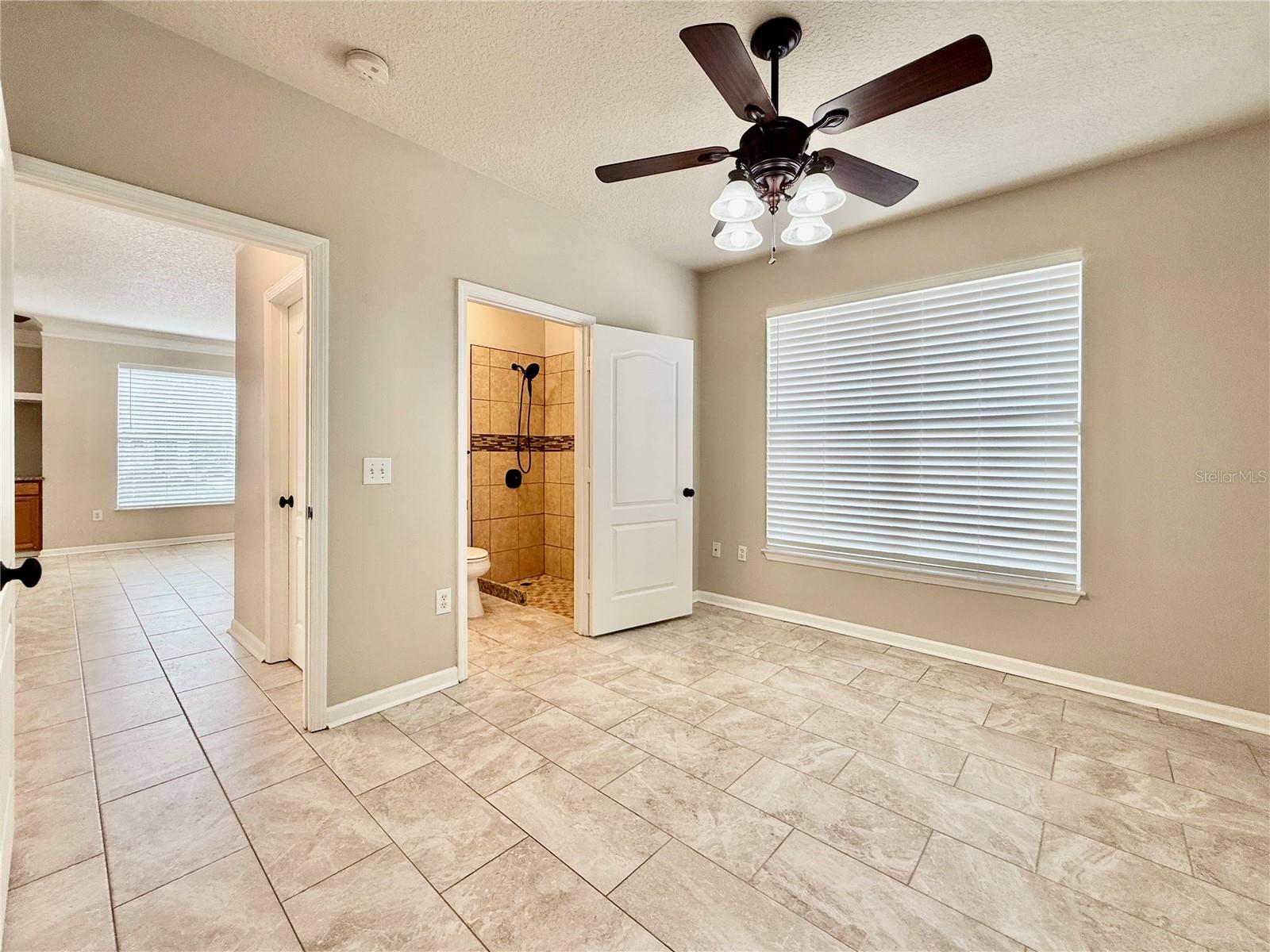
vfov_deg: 85.7
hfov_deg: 102.1
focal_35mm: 14
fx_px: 514
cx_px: 635
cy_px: 476
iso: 50
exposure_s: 1/120
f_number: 2.2
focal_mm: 2.22
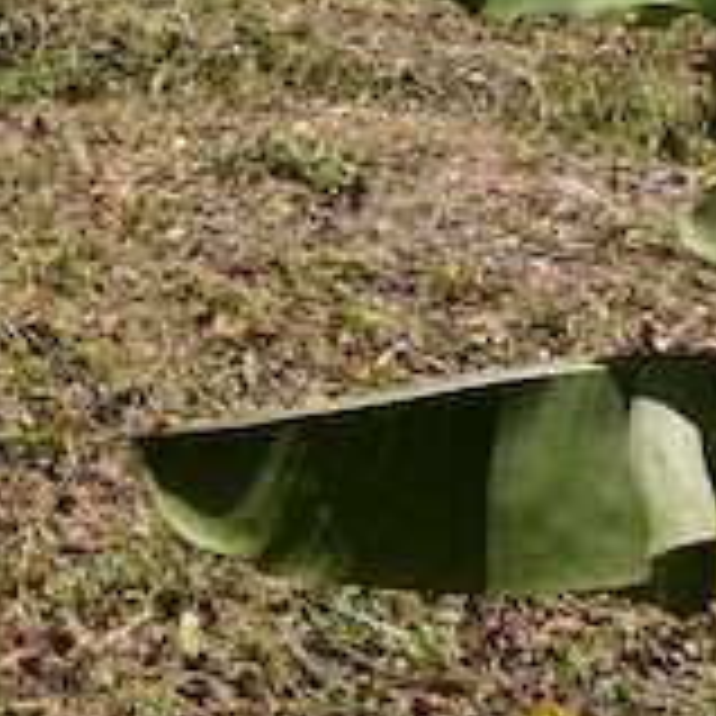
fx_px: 1919
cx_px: -666
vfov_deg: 17.7
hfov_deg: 16.6
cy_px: -502
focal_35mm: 82
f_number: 10
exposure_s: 1/400
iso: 200
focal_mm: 10
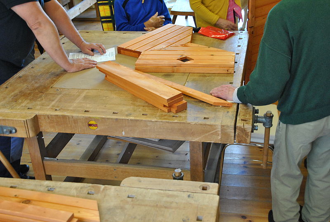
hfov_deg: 43.5
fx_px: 414
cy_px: 111
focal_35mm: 45
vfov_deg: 30.0
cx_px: 165
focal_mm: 30
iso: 800
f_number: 5
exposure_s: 1/100
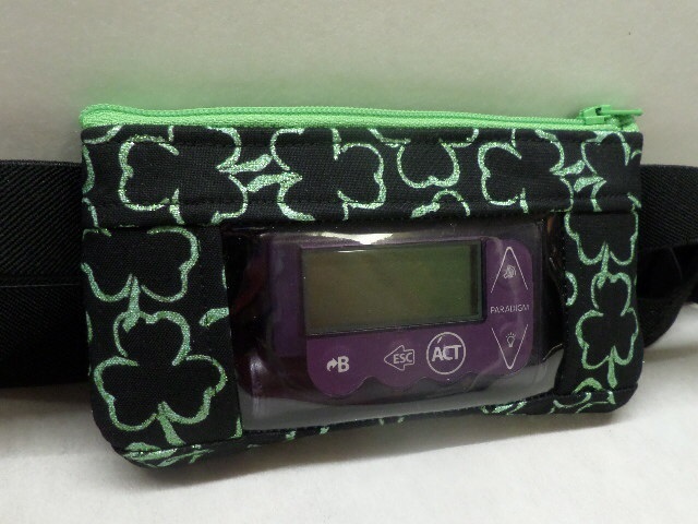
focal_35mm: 24
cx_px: 349
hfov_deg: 71.6
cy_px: 262
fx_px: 484
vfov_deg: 56.8
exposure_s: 1/30
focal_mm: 4.3
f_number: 3.1
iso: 200
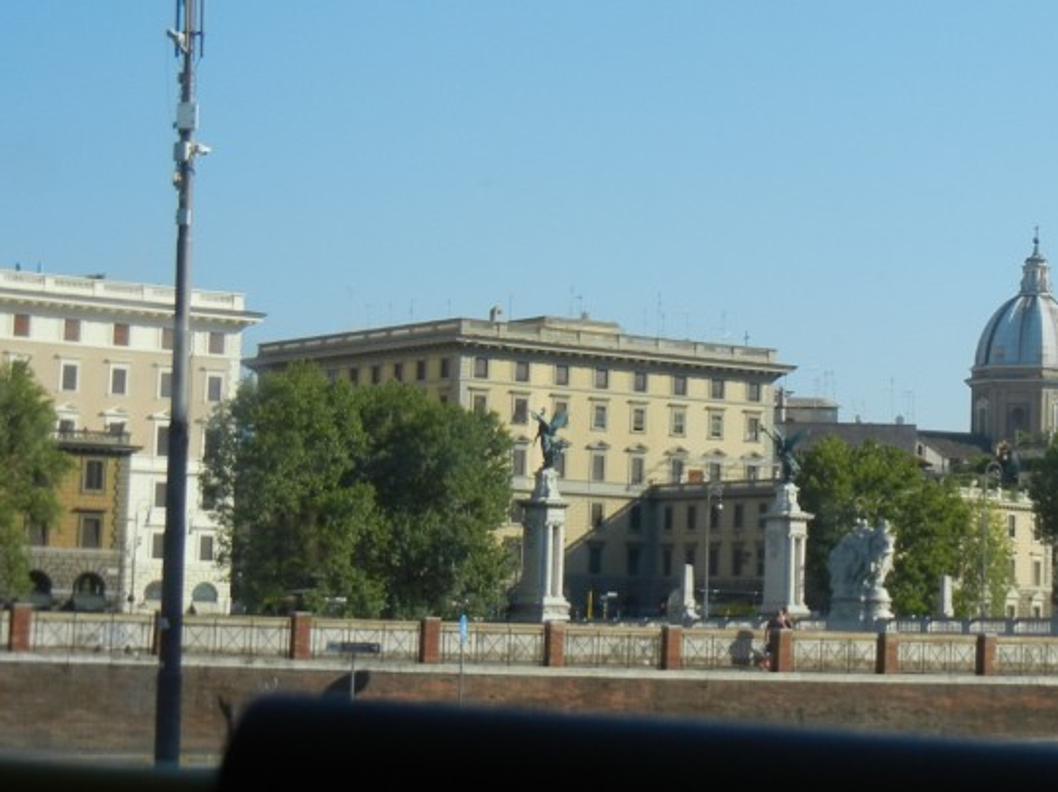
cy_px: 314
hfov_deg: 19.5
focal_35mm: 99
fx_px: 3024
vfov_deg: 14.9
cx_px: 928
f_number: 3.9
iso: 160
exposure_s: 1/1011
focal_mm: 9.3
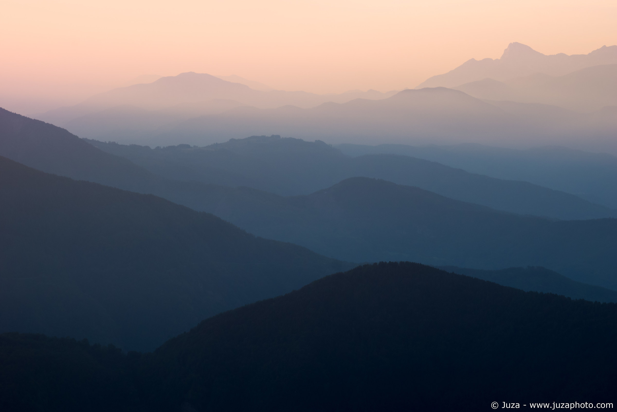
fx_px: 2699
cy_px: 206
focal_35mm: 158
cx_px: 308
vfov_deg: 8.7
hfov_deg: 13.0
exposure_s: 1/100
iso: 100
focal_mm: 105
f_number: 7.1
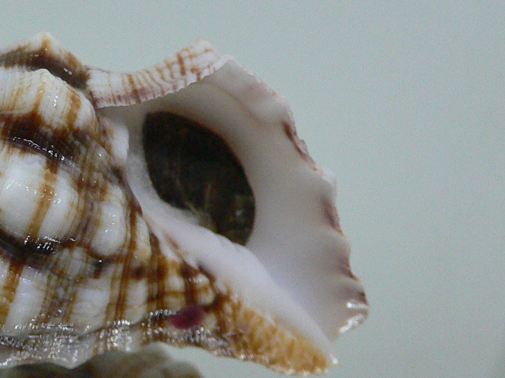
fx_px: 992
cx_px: 45
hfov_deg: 27.5
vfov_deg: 21.6
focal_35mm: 68
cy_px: 173
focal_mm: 4.6
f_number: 2.8
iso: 200
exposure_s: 1/60
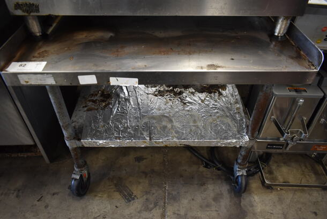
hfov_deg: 67.3
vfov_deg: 48.0
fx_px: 245
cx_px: 164
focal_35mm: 27
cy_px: 110
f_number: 3.5
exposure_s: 1/30
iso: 800
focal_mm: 18
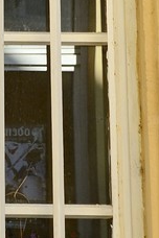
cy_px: -341
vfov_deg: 6.9
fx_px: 1861
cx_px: -75
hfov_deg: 4.9
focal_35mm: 281
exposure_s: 1/200
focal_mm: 40
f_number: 5.6
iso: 200
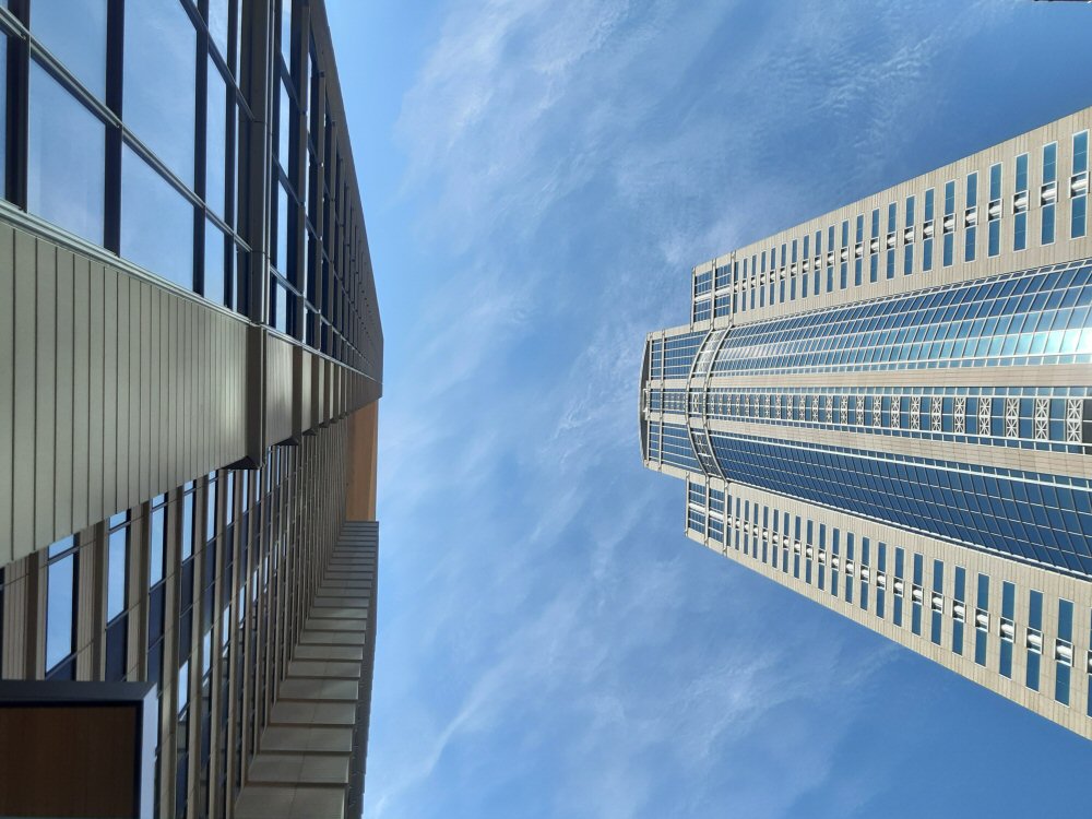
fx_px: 820
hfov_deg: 67.3
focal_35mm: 26
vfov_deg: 53.1
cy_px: 410
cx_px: 546
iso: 40
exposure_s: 1/1984
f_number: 1.7
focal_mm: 3.92
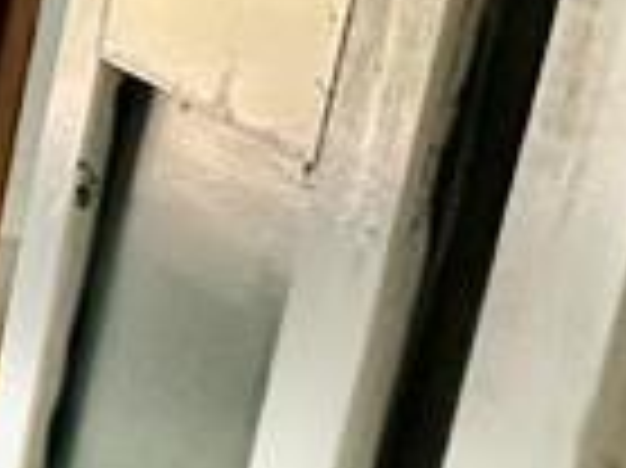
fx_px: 1861
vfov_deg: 14.2
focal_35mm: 103
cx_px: -1414
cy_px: 72
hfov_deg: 10.4
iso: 250
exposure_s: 1/120
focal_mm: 2.22
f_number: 2.2
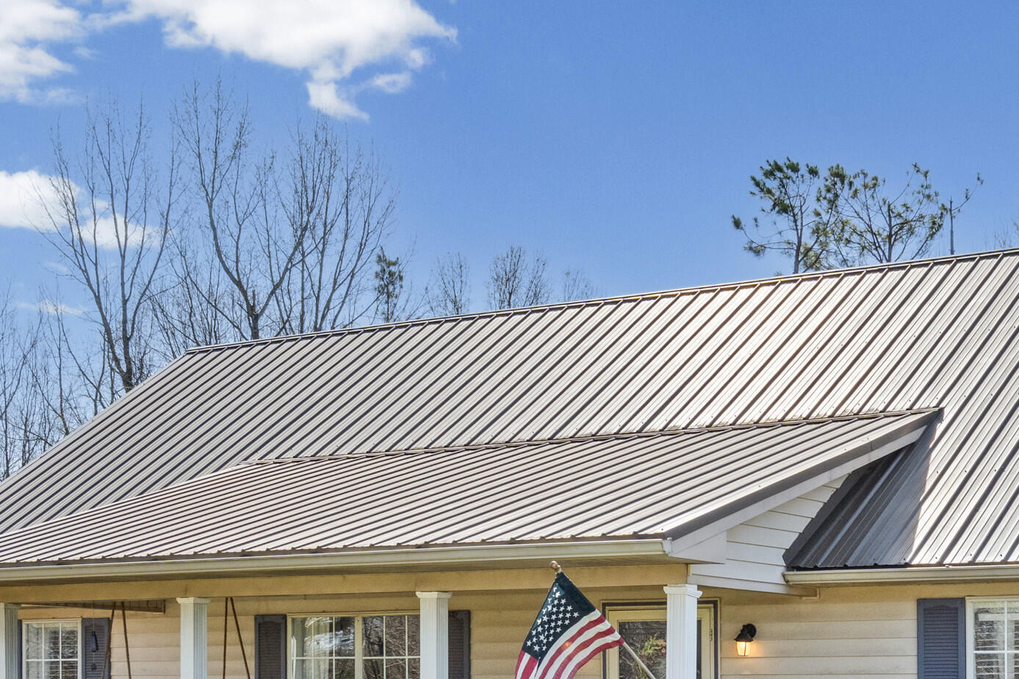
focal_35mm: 69
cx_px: 707
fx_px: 1952
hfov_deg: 29.0
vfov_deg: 19.4
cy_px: 596
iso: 1250
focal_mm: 33
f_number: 9
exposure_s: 1/1000
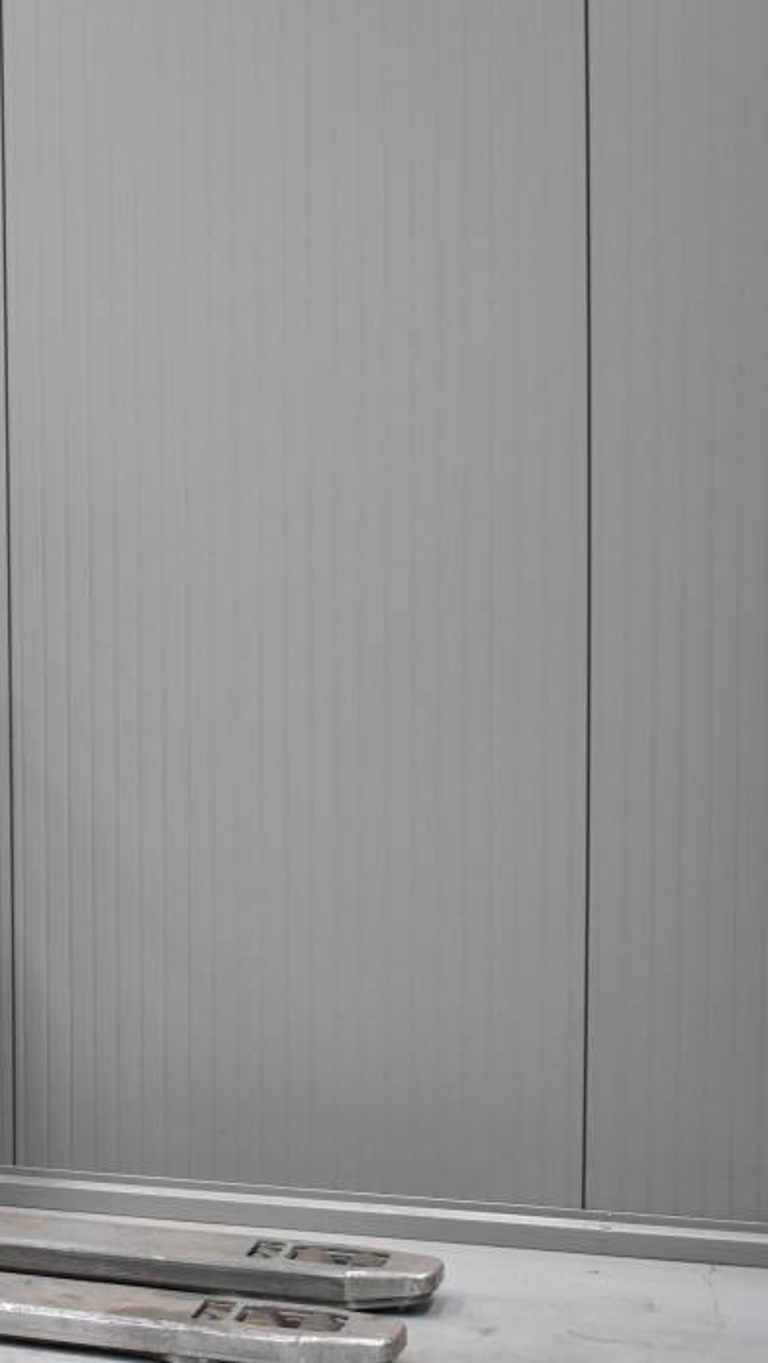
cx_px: -282
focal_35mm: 65
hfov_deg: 17.2
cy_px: 770
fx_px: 2351
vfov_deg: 32.3
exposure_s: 1/60
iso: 1250
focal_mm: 24
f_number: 4.5
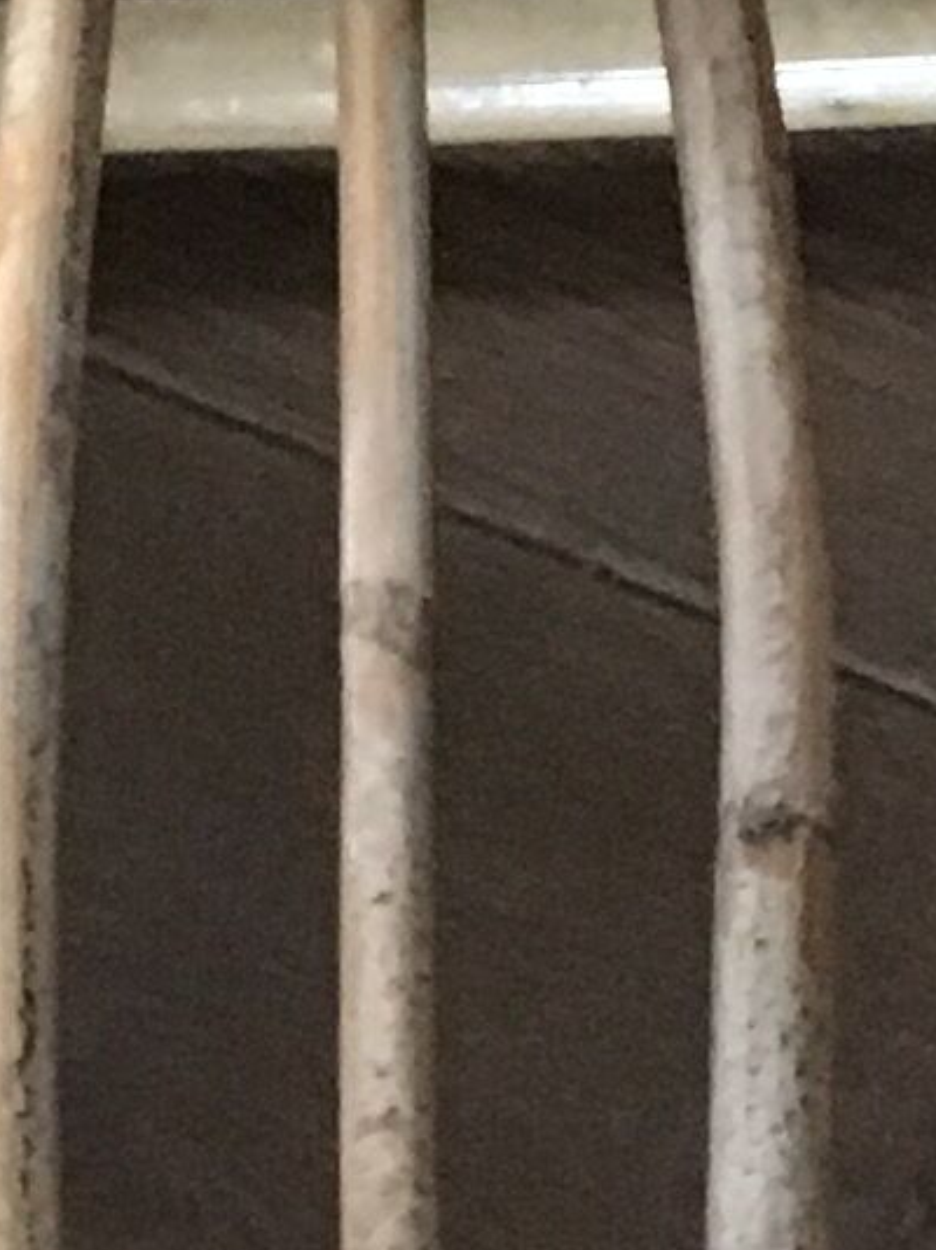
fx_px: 7902
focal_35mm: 219
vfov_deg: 9.0
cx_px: 377
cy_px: 463
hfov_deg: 6.8
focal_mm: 4.15
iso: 500
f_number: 2.2
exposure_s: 1/17
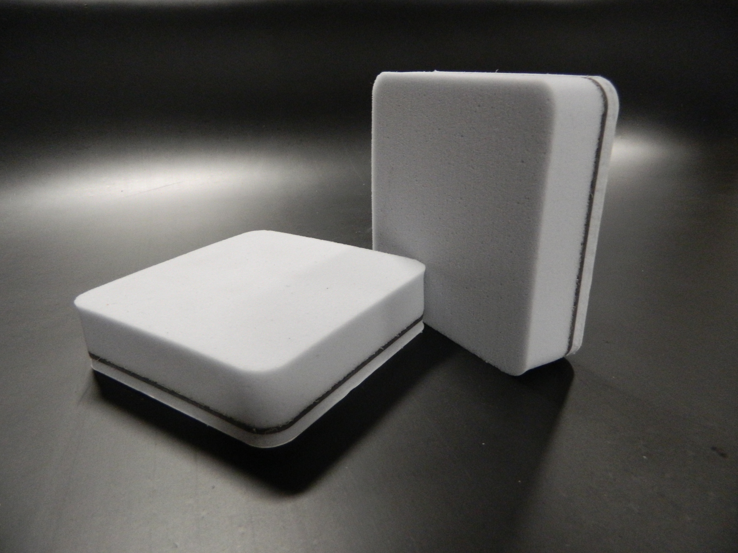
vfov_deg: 54.9
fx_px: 533
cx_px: 369
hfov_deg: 69.4
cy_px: 276
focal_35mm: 25
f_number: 3.1
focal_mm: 4.5
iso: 400
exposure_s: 1/40
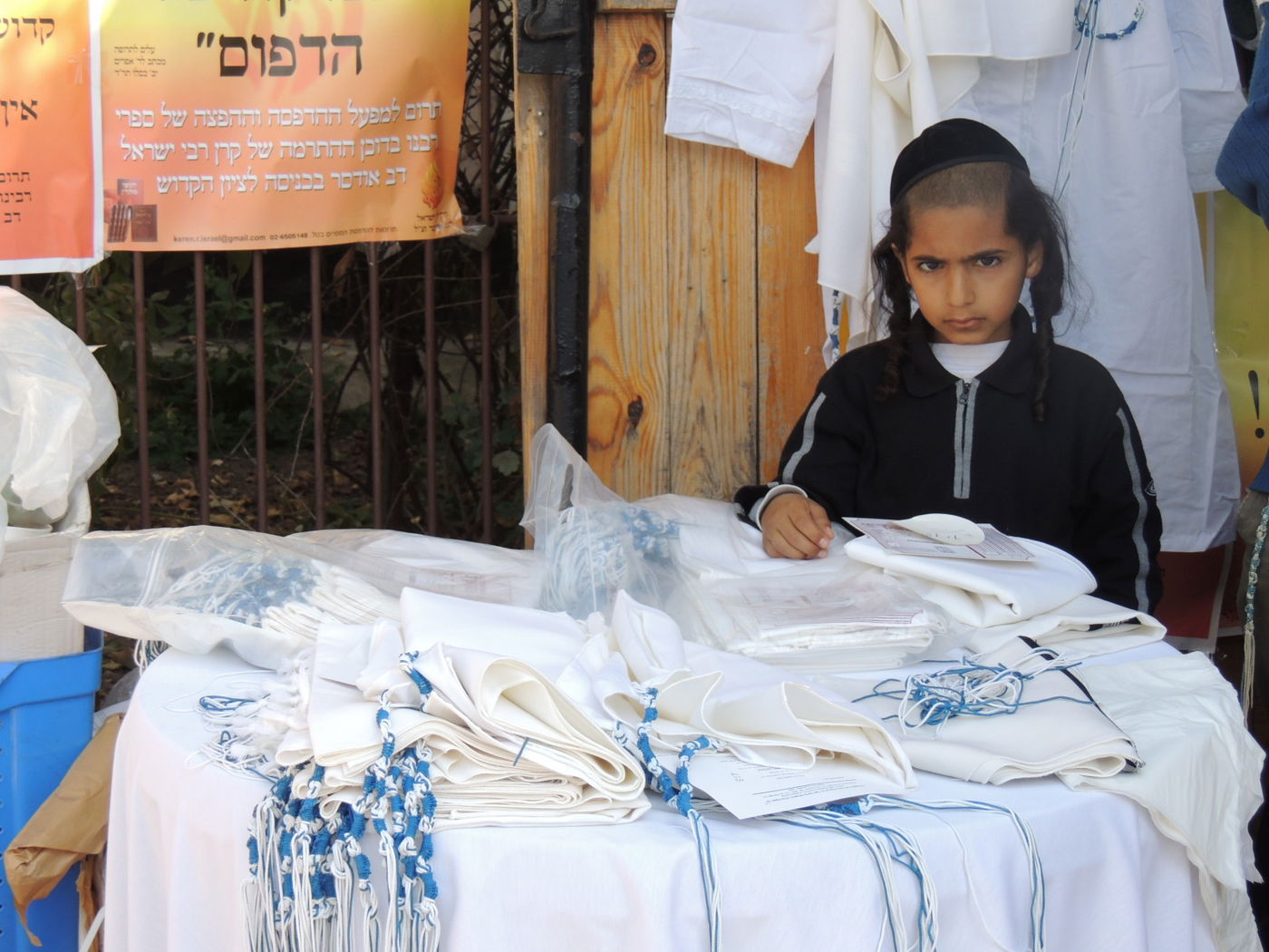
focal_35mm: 70
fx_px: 2566
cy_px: 476
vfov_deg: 21.0
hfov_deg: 27.8
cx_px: 634
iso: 200
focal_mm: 12.4
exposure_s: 1/400
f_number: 3.9
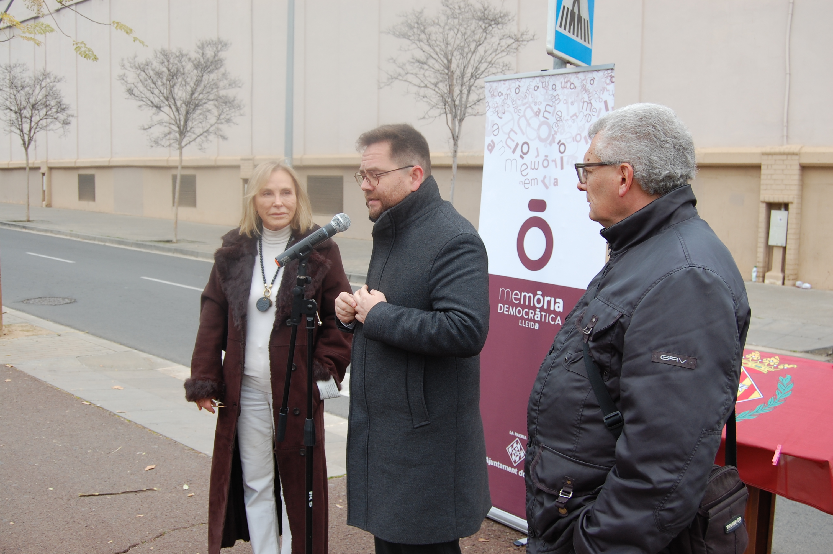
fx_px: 902
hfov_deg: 49.6
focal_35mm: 39
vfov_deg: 34.1
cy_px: 277
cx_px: 416
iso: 200
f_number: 6.3
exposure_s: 1/160
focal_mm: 26
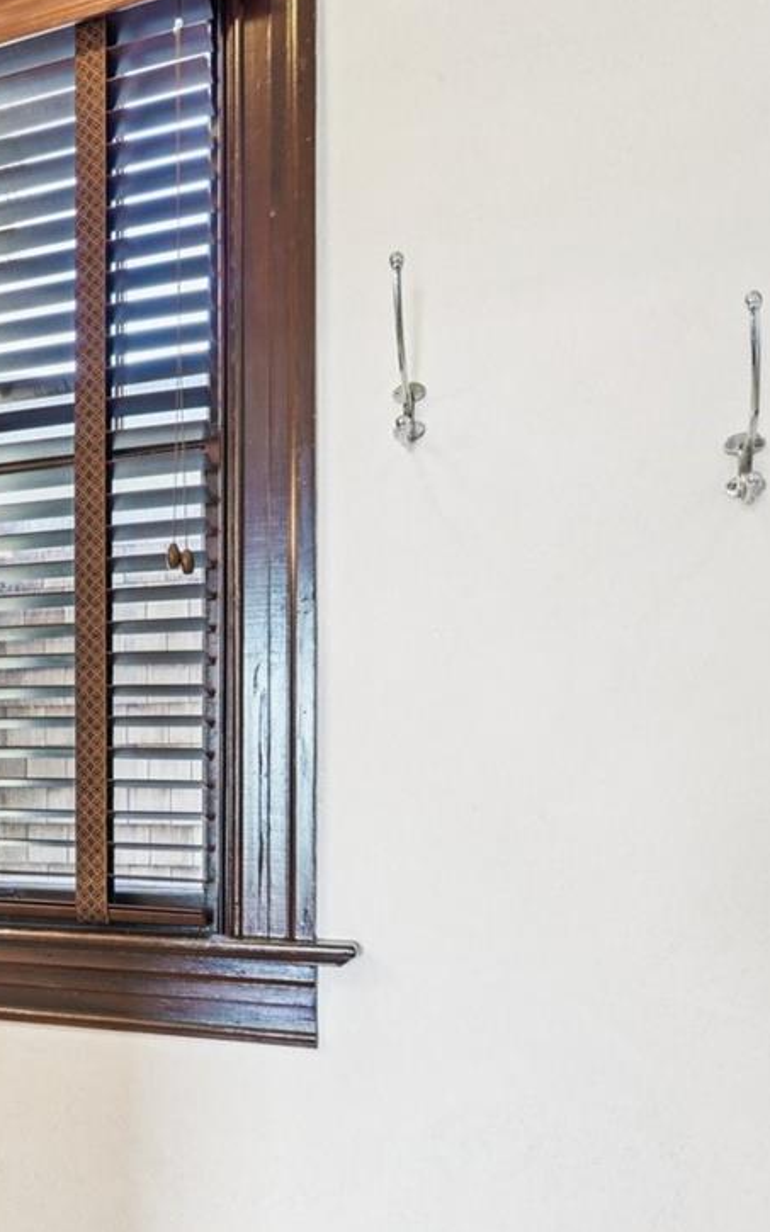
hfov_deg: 29.6
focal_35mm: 36
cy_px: 797
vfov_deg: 53.2
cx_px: -184
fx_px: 1209
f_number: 8
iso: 400
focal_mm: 16
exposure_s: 1/6
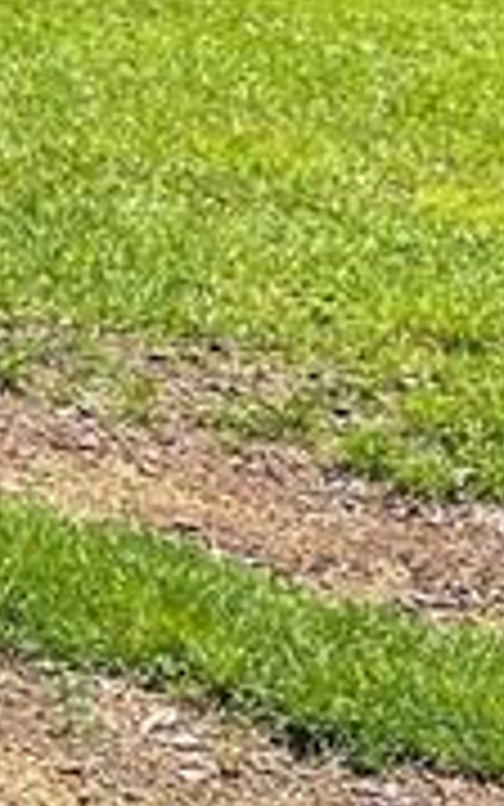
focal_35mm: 158
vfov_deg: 12.8
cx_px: -1058
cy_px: -239
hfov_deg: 7.3
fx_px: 3470
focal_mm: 4.2
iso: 32
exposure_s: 1/2212
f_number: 1.6
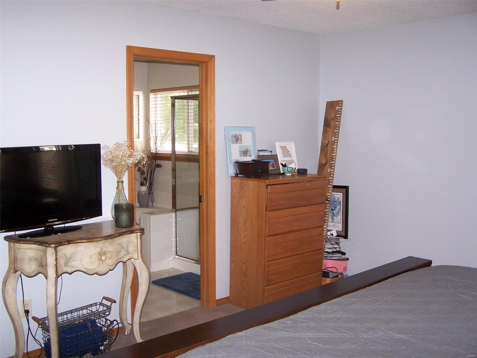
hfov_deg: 49.0
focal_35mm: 38
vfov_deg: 37.7
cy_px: 179
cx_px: 238
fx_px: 524
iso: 140
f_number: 2.8
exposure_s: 1/60
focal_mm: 6.3
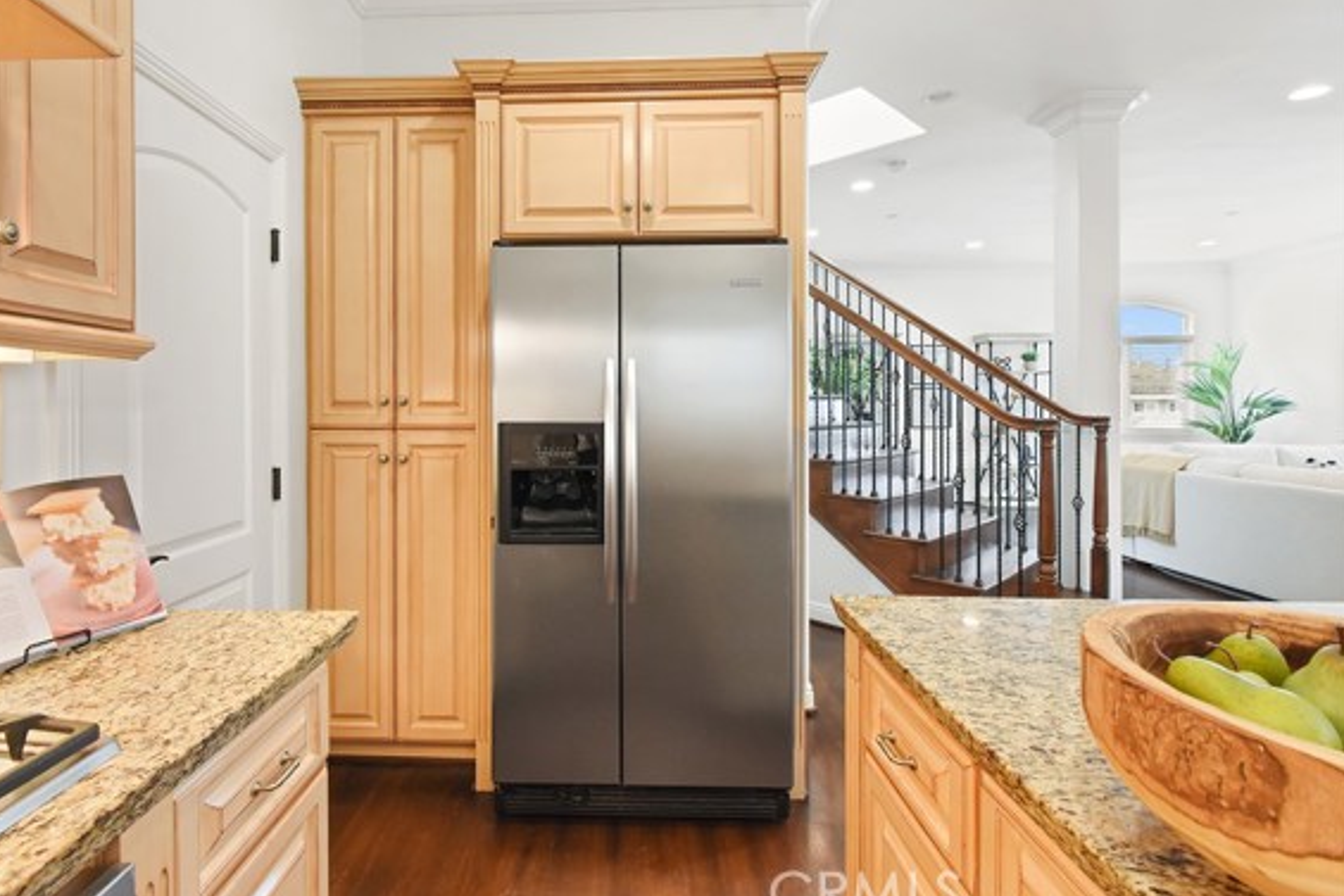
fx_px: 635
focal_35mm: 17
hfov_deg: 92.8
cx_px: 592
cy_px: 419
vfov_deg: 70.4
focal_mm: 10
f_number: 8
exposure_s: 1/15
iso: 1000
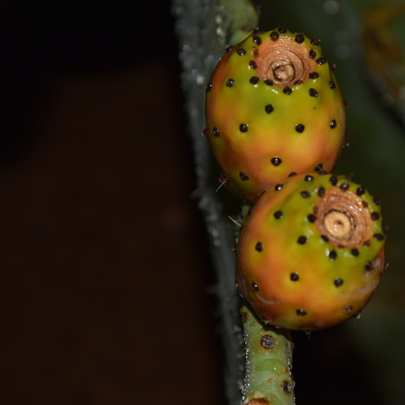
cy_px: 202
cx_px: 271
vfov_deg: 8.7
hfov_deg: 8.7
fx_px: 2669
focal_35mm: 202
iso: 100
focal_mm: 105
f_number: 8
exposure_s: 1/60
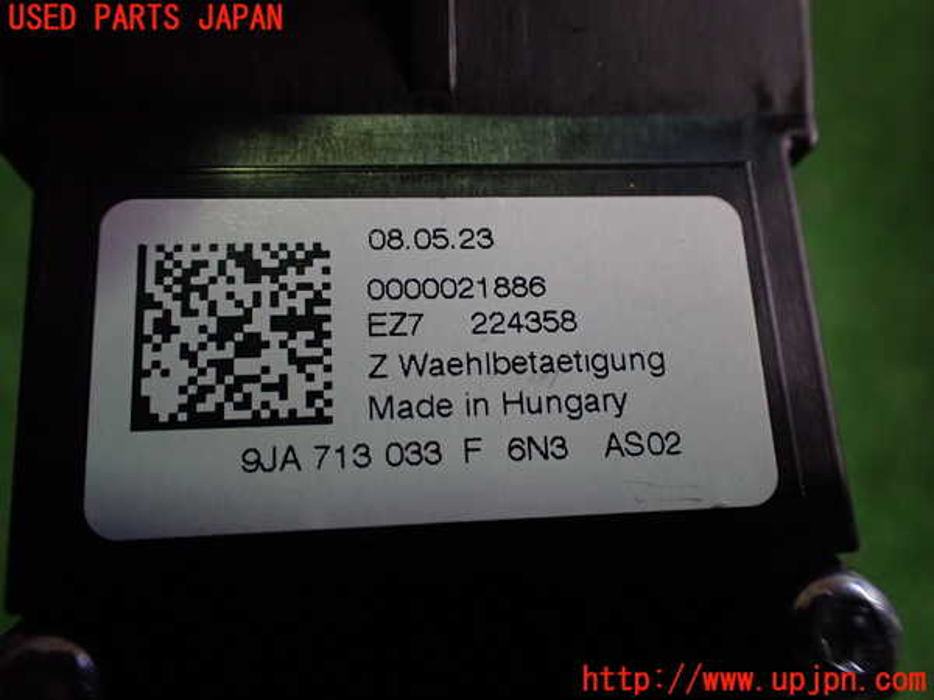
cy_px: 350
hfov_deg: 60.0
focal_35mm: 30
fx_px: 809
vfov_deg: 46.8
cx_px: 467
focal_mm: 5.4
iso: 250
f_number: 2.3
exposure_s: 1/125
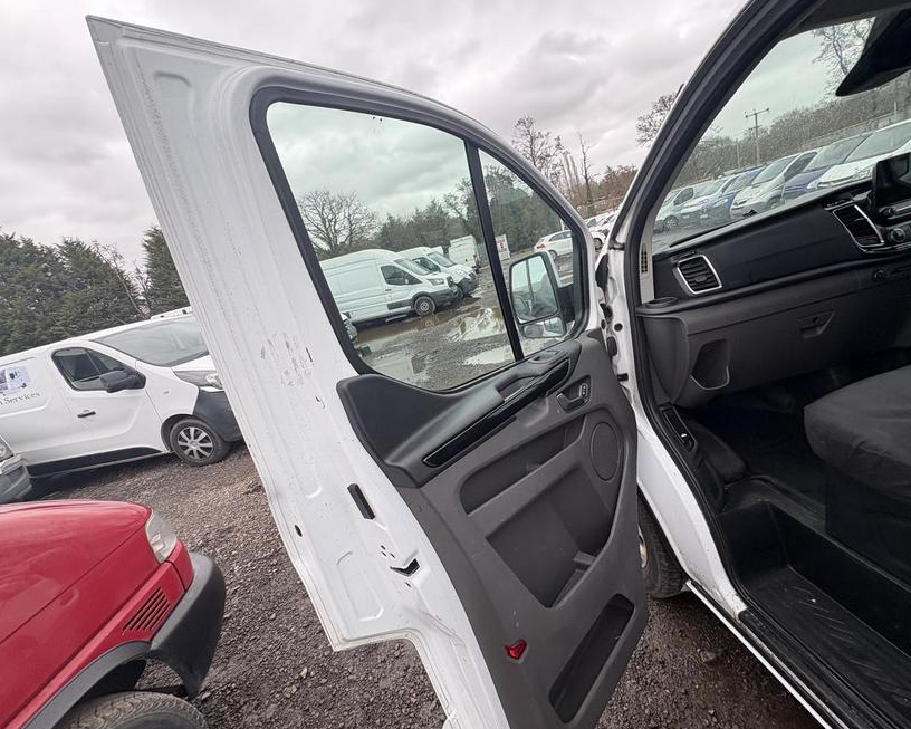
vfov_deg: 84.0
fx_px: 404
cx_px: 474
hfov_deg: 96.7
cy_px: 370
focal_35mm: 15
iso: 50
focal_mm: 2.22
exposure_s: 1/143
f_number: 2.2
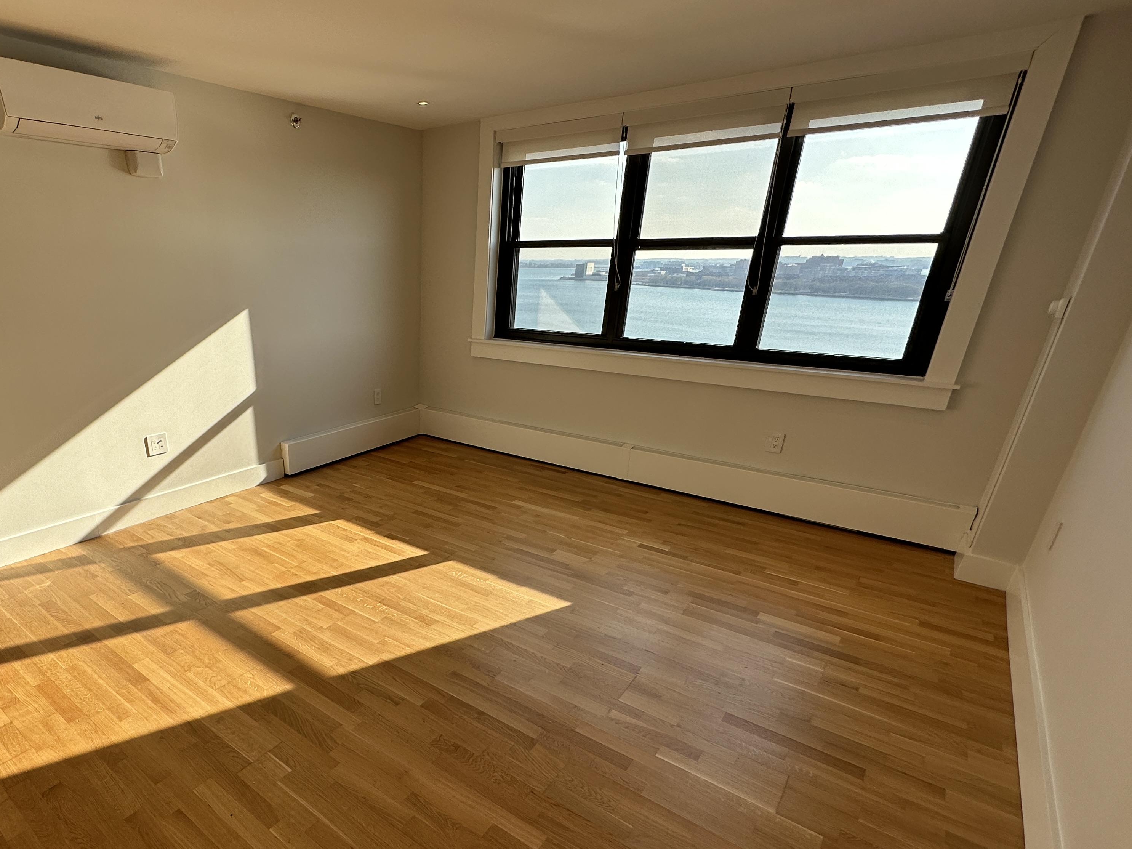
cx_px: 393
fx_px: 621
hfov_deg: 82.3
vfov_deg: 67.8
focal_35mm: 19
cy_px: 520
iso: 40
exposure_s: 1/640
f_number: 2.2
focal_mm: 2.22
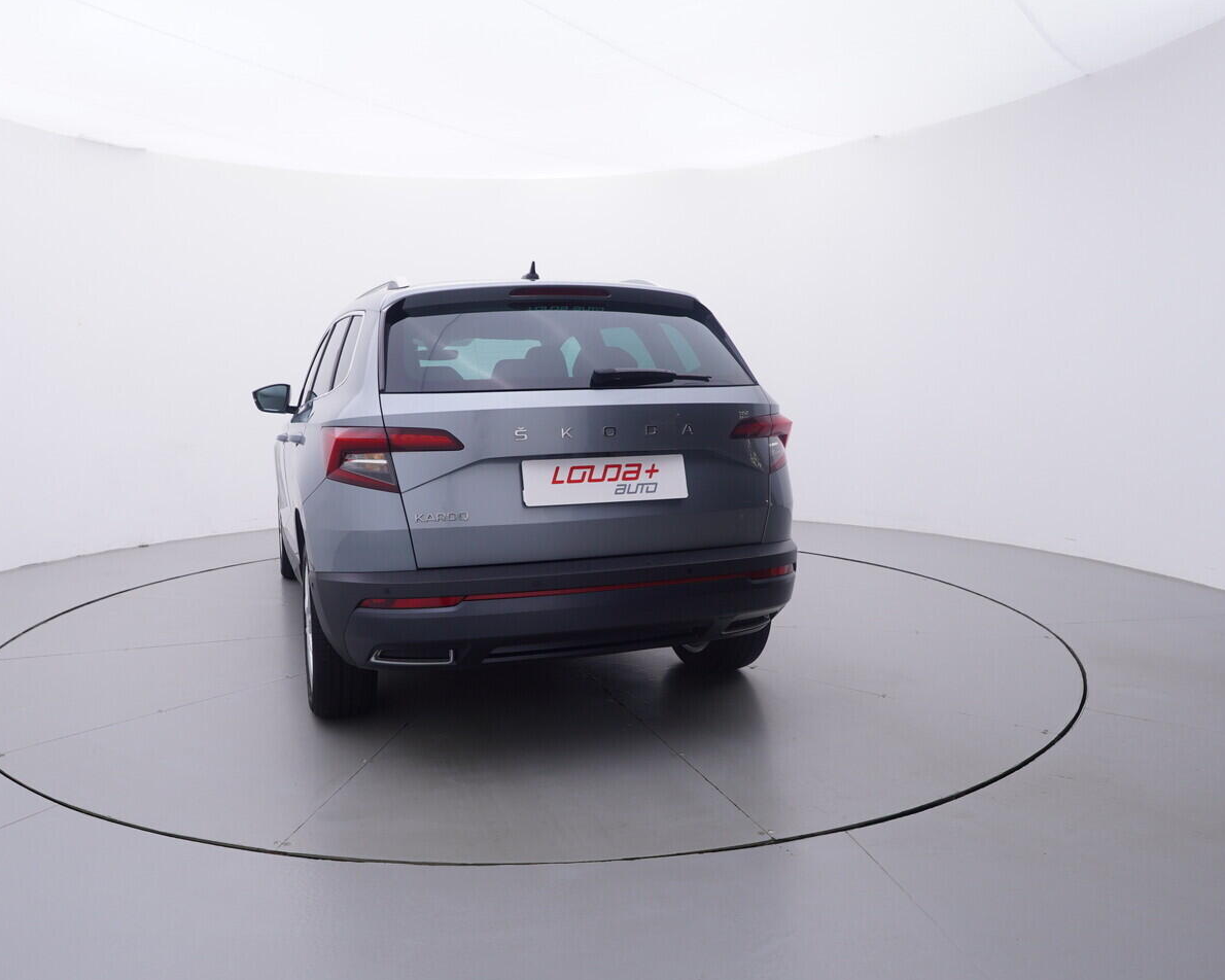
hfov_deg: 66.6
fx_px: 927
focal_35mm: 26
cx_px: 521
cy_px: 493
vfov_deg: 55.7
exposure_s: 1/80
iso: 200
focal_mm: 15
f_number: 5
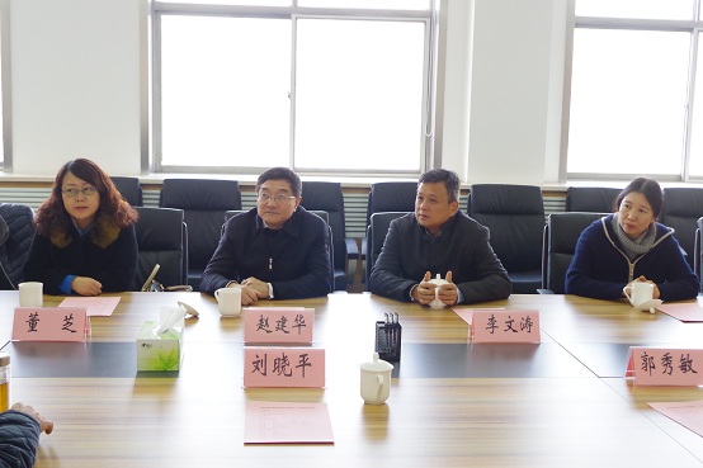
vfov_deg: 29.2
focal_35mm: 46
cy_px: 234
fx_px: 898
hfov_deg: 42.8
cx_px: 352
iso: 1600
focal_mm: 30.63
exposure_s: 1/60
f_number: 5.6
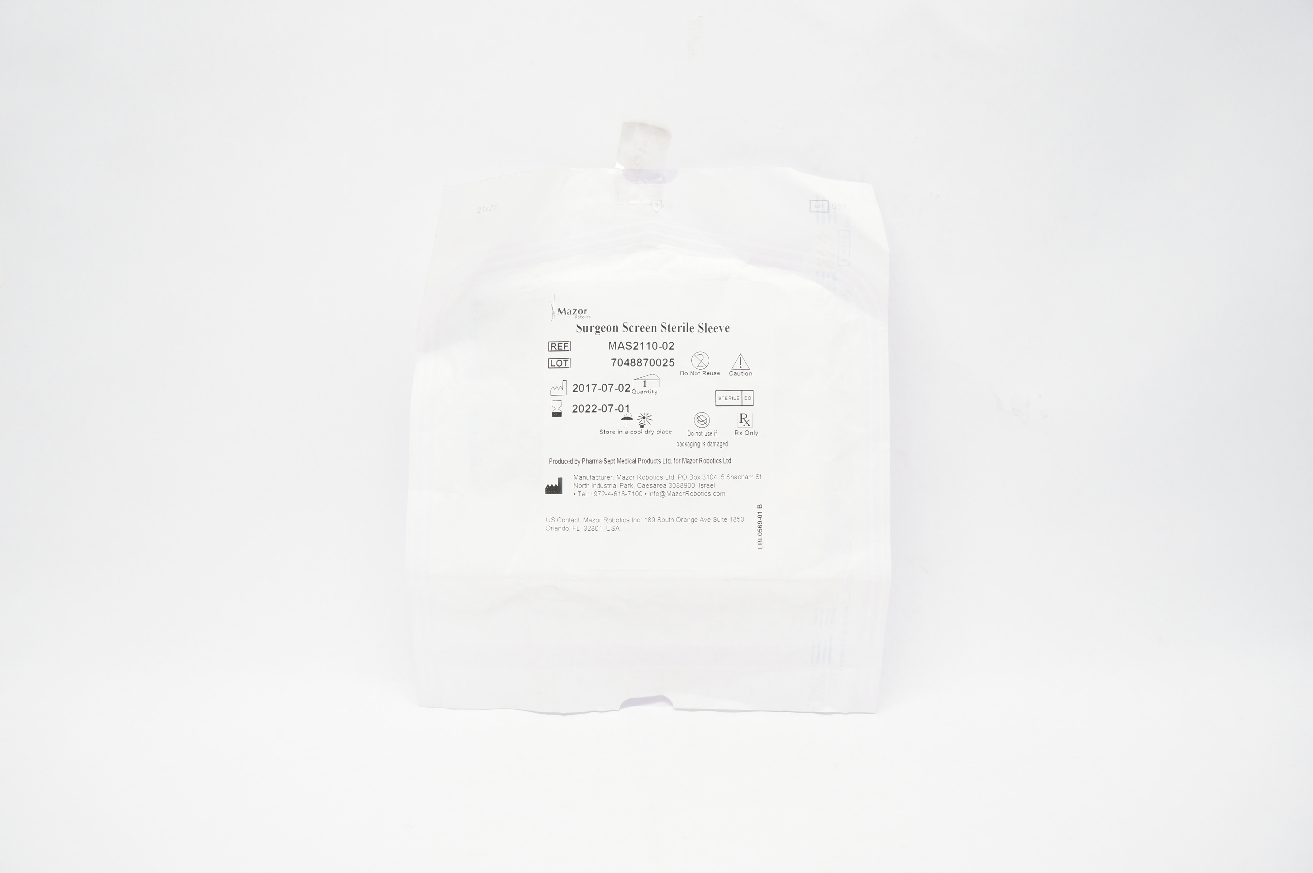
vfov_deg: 47.8
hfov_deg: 67.4
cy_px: 436
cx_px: 656
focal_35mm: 27
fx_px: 984
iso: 400
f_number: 5
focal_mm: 18
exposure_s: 1/50
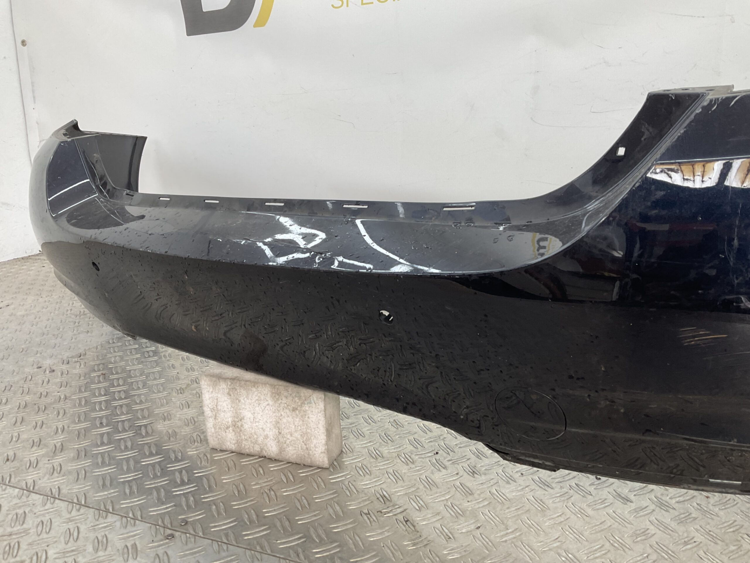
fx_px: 628
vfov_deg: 48.2
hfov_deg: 61.7
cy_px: 282
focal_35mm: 29
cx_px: 375
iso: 20
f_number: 1.8
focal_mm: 3
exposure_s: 1/100
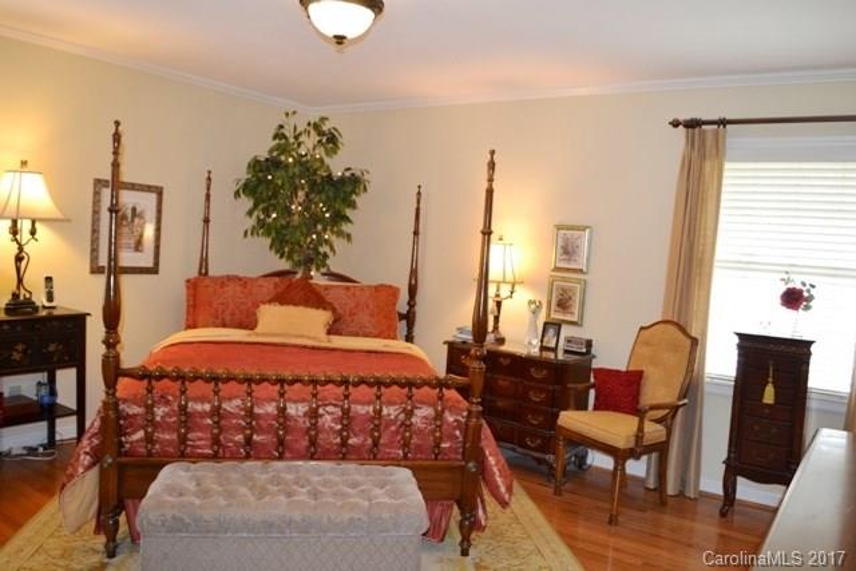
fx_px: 642
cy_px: 286
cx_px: 428
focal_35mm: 27
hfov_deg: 67.4
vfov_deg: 48.0
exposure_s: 1/60
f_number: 3.5
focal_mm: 18
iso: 1000
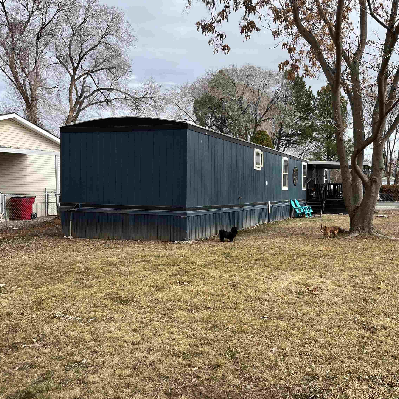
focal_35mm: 31
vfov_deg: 52.5
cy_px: 199
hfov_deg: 51.5
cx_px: 267
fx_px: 404
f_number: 1.6
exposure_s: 1/2309
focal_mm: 5.1
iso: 50
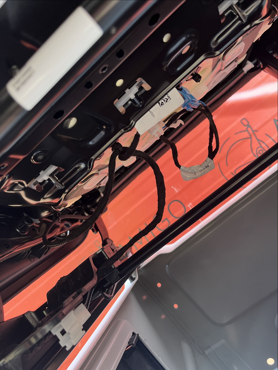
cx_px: 139
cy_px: 185
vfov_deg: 67.3
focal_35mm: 26
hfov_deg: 53.1
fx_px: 278
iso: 125
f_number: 1.6
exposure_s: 1/91
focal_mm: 5.1
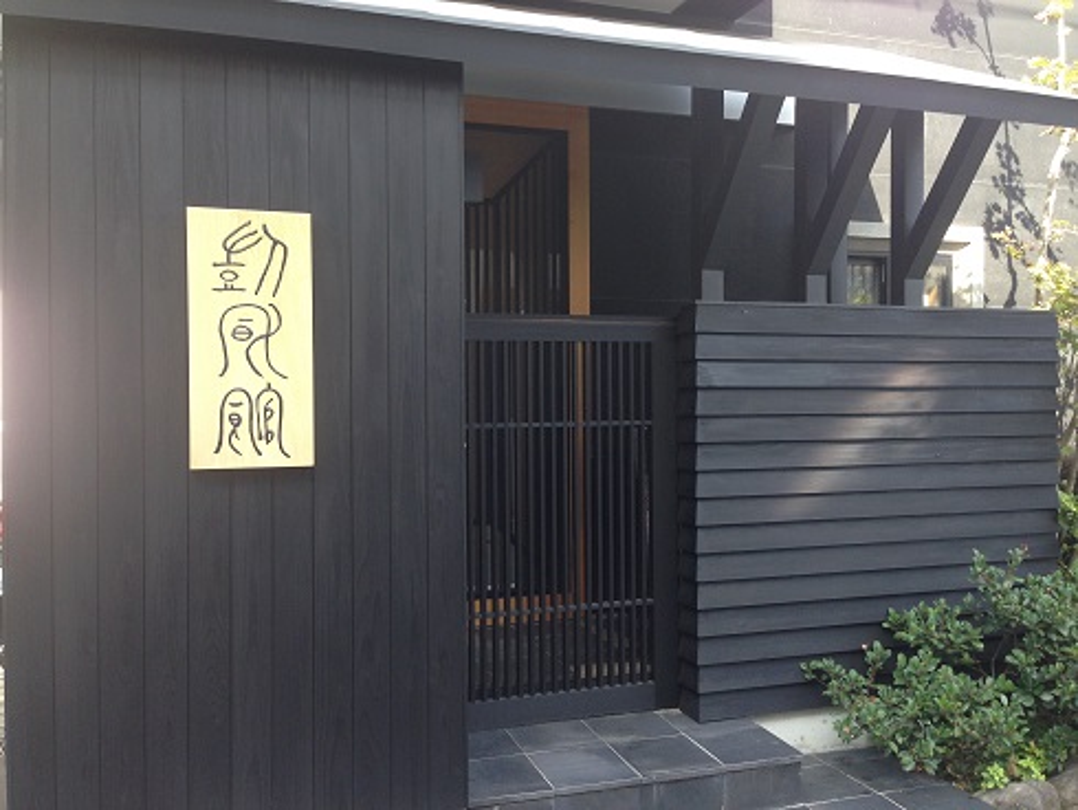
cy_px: 405
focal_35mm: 33
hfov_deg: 55.3
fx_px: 1028
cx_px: 539
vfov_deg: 43.0
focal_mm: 4.12
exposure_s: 1/120
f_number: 2.4
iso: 50
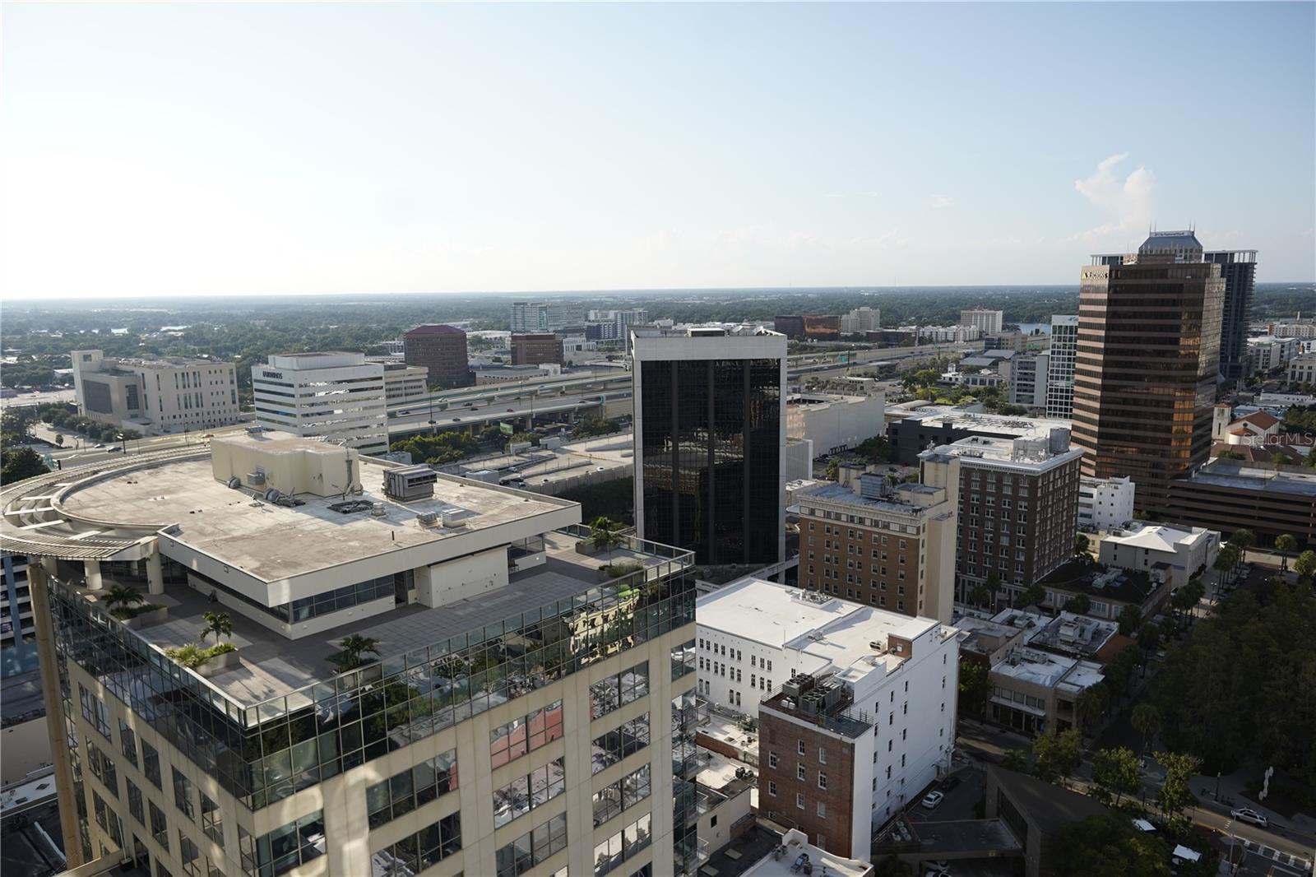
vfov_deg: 53.1
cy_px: 438
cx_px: 658
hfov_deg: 73.8
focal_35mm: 24
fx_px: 877
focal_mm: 24
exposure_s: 1/5000
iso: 250
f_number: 2.8
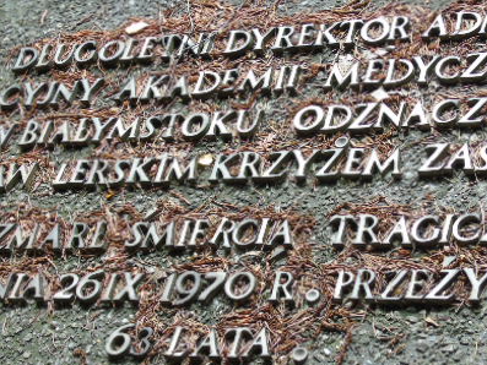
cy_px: 265
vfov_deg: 14.8
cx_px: 274
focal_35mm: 100
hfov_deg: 19.6
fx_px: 1407
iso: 80
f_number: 4.5
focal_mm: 11
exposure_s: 1/60
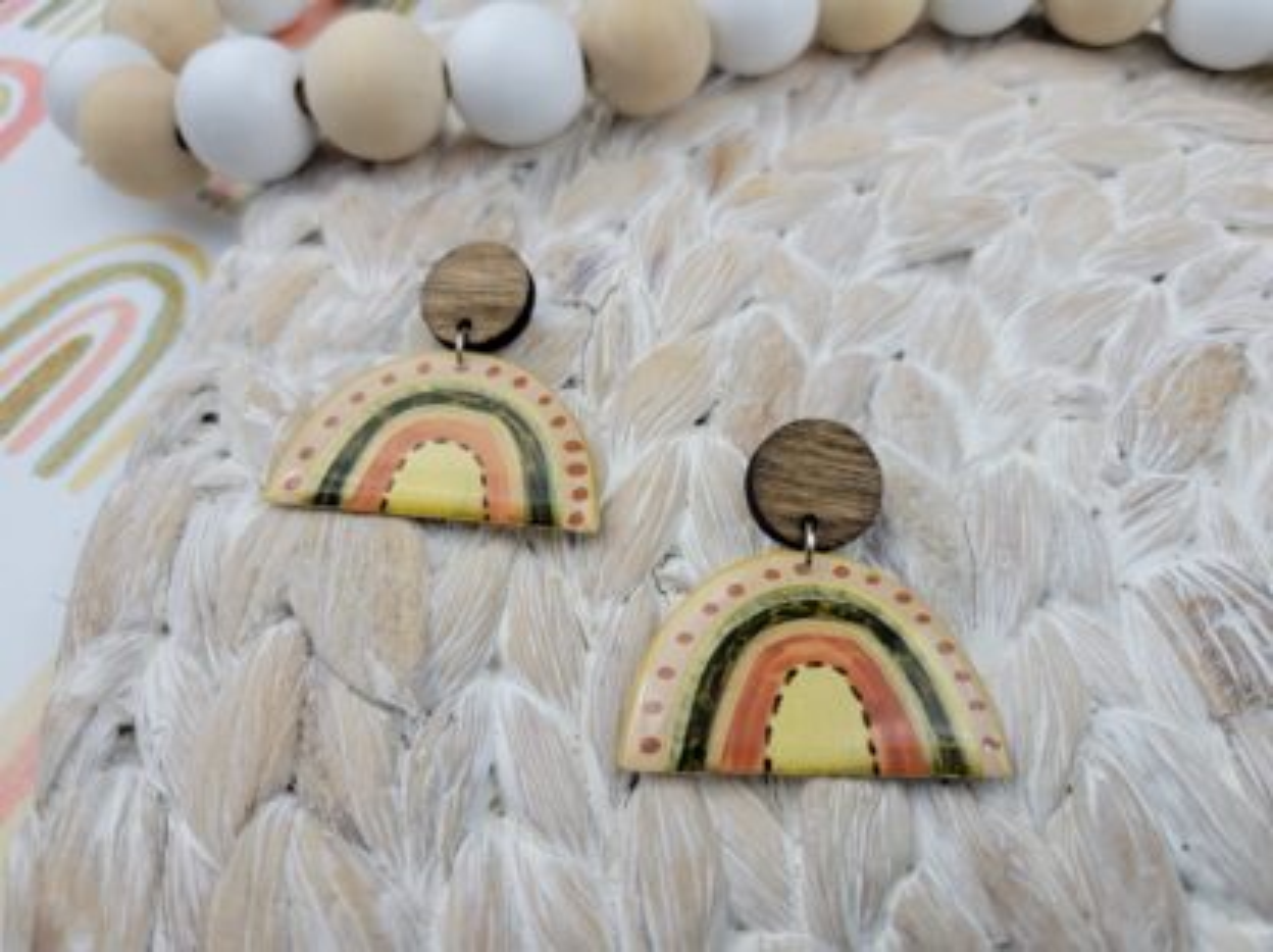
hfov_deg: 71.7
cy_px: 476
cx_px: 636
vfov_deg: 56.7
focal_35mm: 24
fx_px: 882
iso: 250
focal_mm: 6.7
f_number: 1.8
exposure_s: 1/120
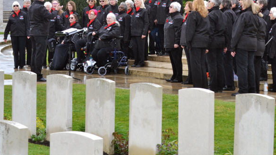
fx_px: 861
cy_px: 35
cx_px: 159
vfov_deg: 10.3
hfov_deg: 18.2
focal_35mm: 118
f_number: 9
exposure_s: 1/200
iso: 400
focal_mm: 55
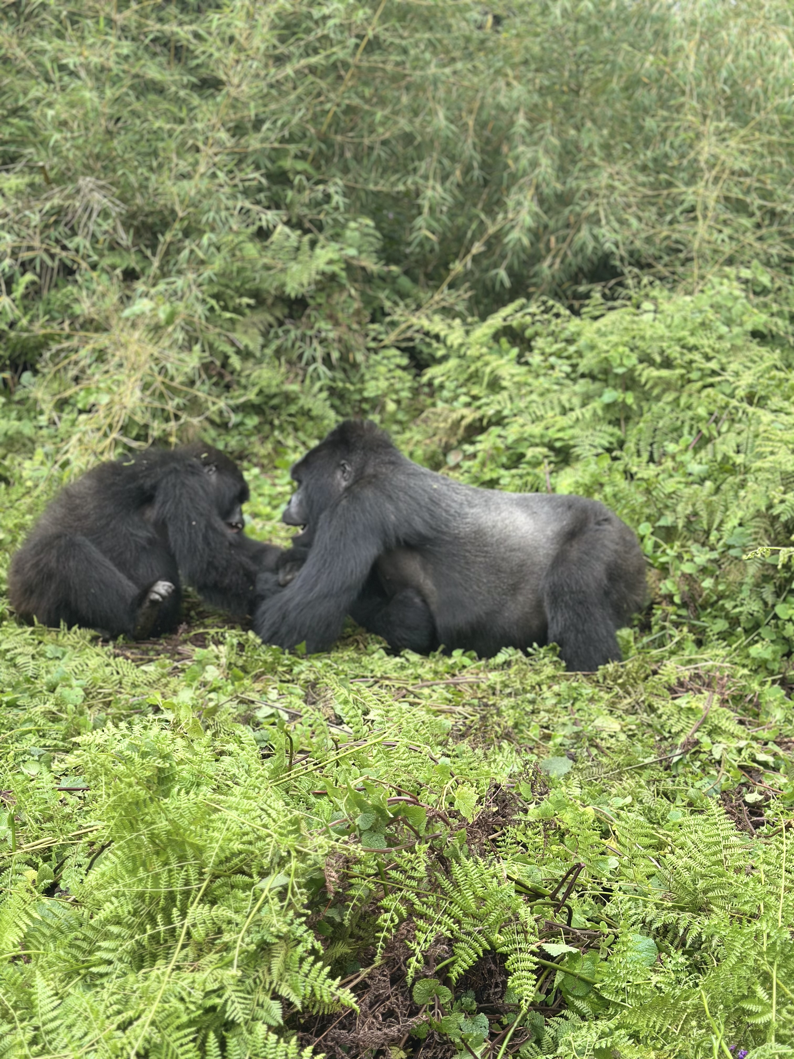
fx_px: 1468
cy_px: 530
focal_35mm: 48
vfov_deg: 39.7
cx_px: 397
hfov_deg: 30.3
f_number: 1.78
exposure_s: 1/256
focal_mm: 6.86
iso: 80
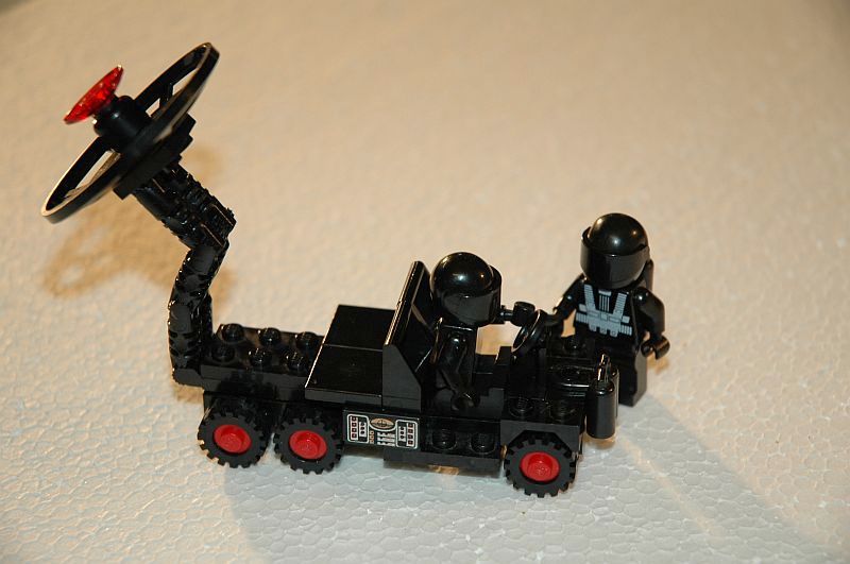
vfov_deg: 13.0
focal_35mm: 105
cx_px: 425
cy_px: 282
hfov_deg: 19.5
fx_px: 2476
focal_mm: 70
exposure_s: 1/100
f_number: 4.5
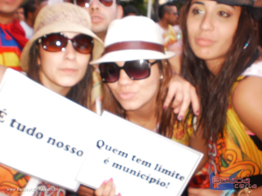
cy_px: 98
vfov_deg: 39.7
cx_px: 131
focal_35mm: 36
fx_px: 272
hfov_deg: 51.4
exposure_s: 1/80
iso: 100
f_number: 3.1
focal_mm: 6.3
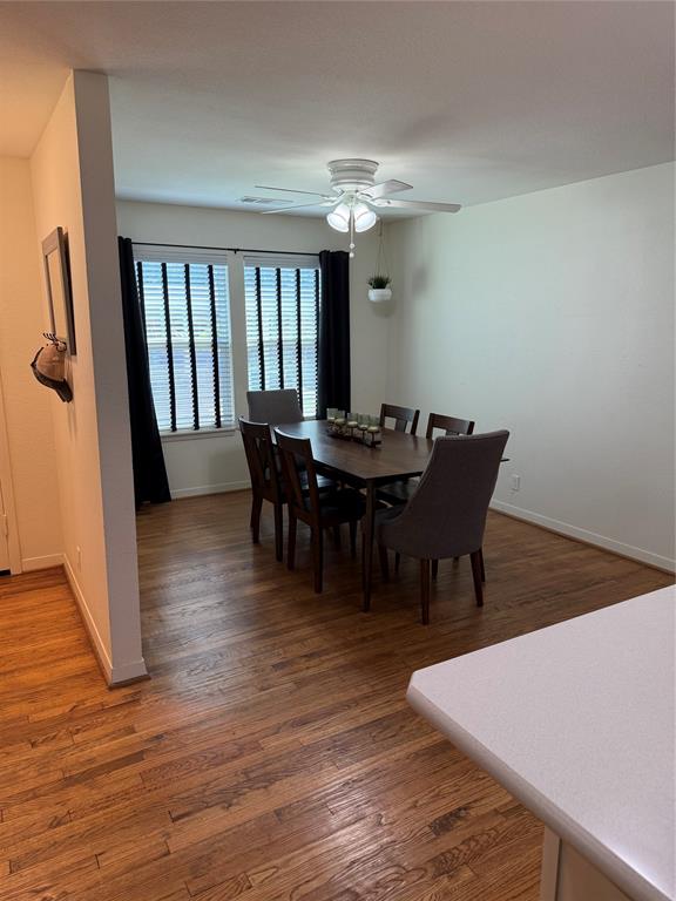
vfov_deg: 71.6
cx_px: 338
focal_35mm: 24
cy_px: 450
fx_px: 625
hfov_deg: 56.8
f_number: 1.78
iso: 160
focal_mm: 6.76
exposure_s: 1/147
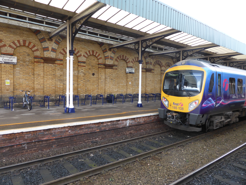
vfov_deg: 56.8
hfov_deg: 71.6
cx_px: 123
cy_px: 92
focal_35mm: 24
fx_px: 171
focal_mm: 4.3
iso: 125
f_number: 3.3
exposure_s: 1/60
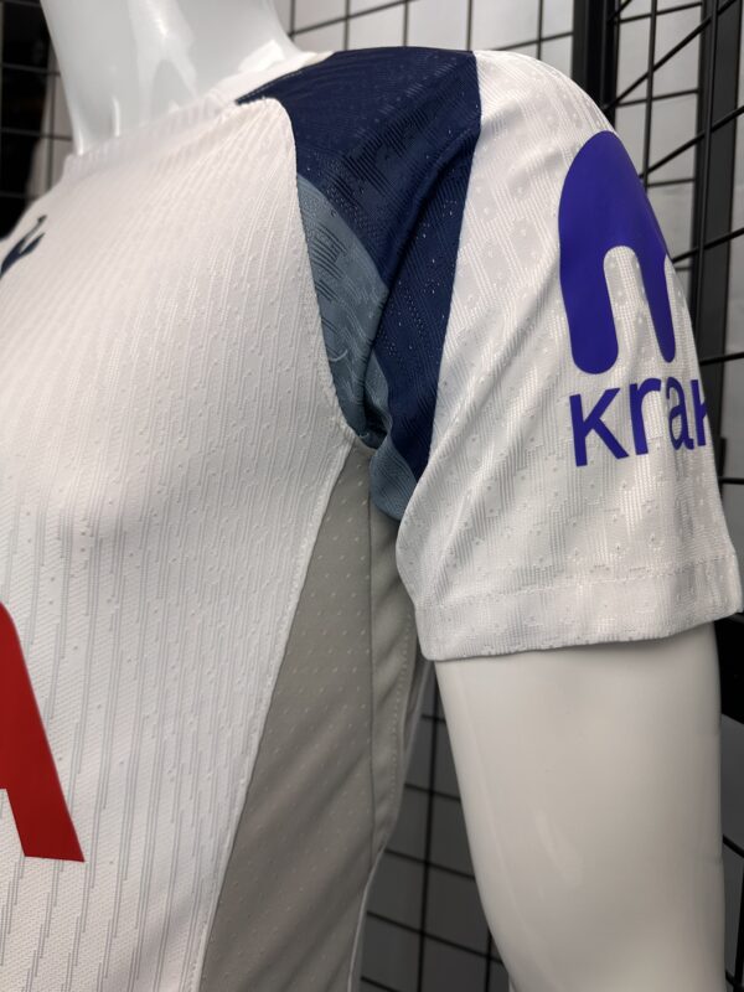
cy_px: 496
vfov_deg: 71.6
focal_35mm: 24
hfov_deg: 56.8
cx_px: 372
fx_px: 688
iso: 64
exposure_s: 1/192
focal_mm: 6.86
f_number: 1.78
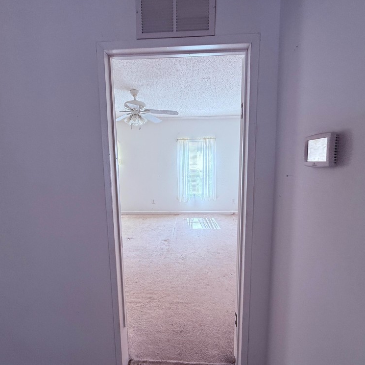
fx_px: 203
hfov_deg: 84.0
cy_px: 185
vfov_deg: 84.0
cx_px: 178
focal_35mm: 17
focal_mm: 2.22
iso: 100
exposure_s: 1/120
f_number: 2.2
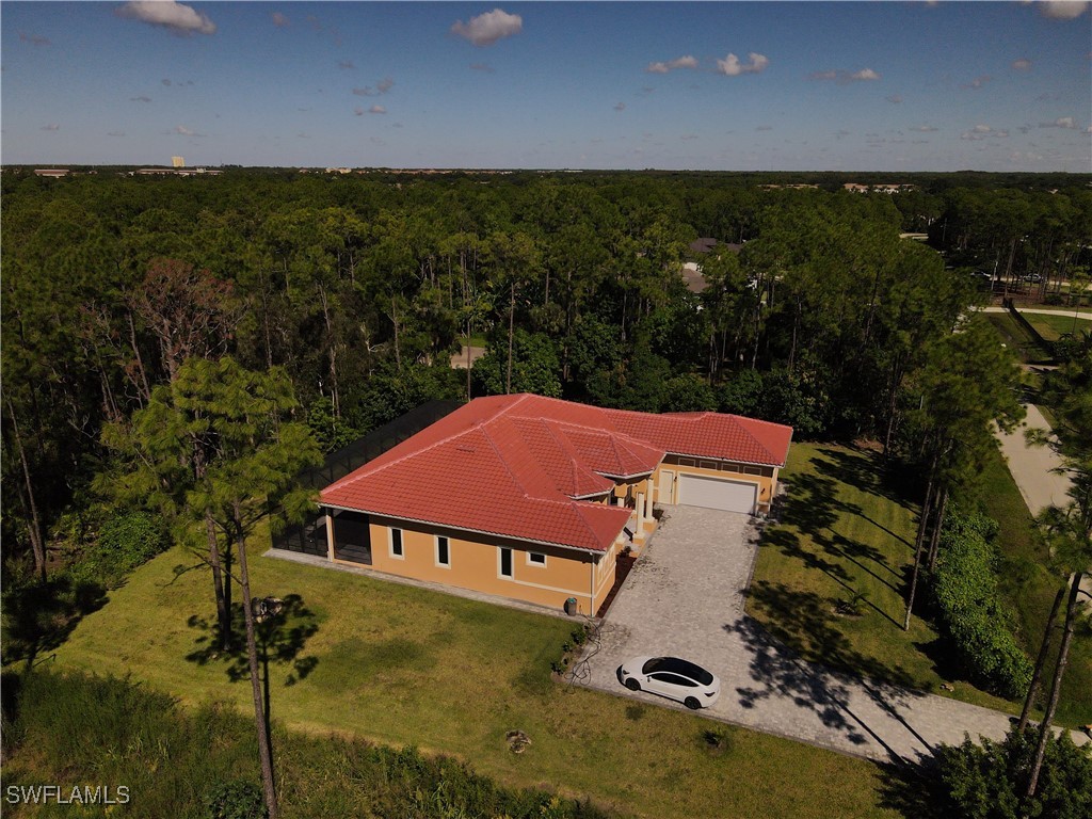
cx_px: 546
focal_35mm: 24
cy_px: 410
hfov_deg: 71.6
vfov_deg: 56.8
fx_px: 757
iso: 100
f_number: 2.8
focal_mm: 4.5
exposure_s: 1/100
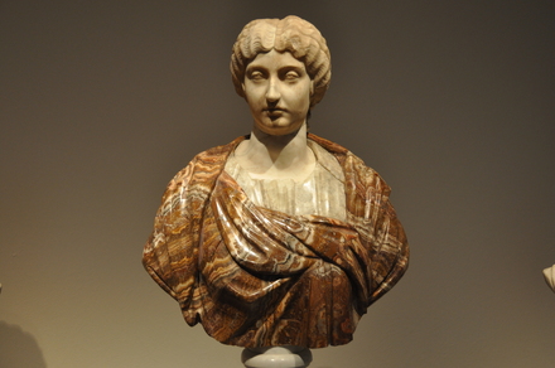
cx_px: 278
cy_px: 184
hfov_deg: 48.0
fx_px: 623
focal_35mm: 40
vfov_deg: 32.9
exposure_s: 1/100
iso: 500
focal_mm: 27
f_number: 5
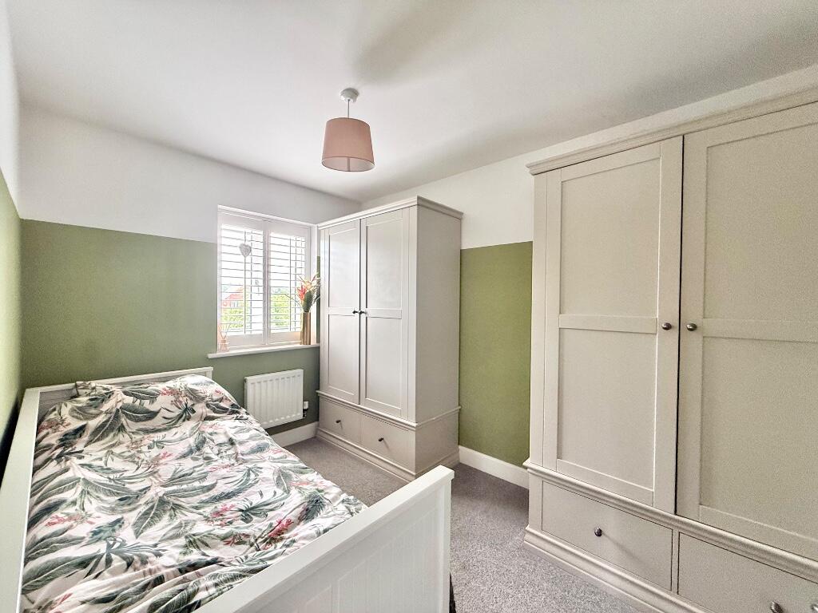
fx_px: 331
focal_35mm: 14
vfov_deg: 85.7
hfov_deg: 102.1
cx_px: 409
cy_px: 306
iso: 250
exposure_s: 1/99
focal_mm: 2.22
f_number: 2.2
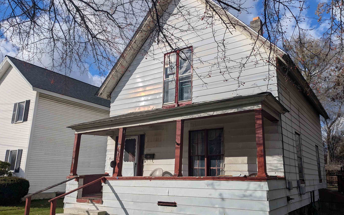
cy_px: 119
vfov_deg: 44.5
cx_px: 180
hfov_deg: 66.4
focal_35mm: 28
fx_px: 262
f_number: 1.7
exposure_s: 1/17544
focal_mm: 4.53
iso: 29
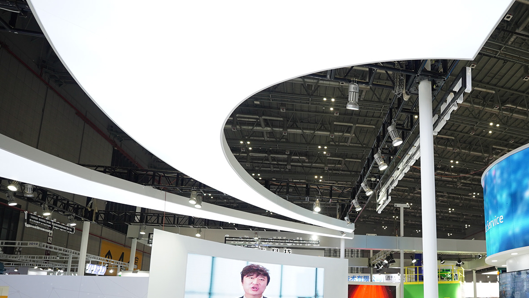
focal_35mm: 24
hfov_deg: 70.3
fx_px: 337
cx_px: 407
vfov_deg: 44.7
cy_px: 250
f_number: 3.2
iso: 500
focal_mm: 14
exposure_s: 1/160
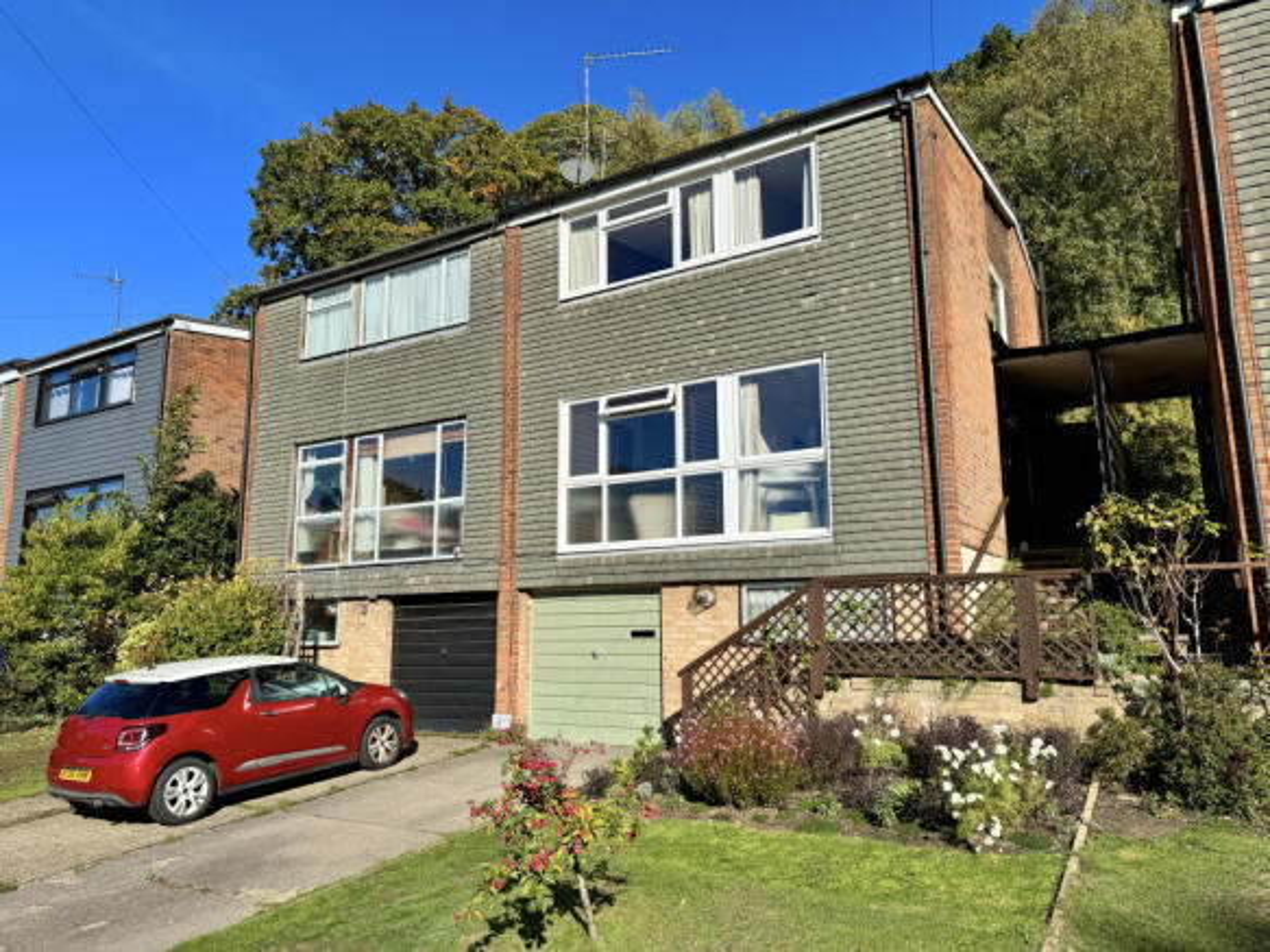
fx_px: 880
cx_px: 635
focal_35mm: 24
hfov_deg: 71.6
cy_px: 476
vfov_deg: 56.8
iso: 80
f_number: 1.78
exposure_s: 1/4950
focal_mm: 6.76
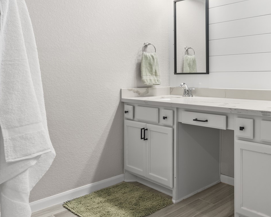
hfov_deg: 46.1
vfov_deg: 47.7
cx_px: 288
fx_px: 241
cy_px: 71
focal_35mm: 30
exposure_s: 1/1.25
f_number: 8
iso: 100
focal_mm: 14
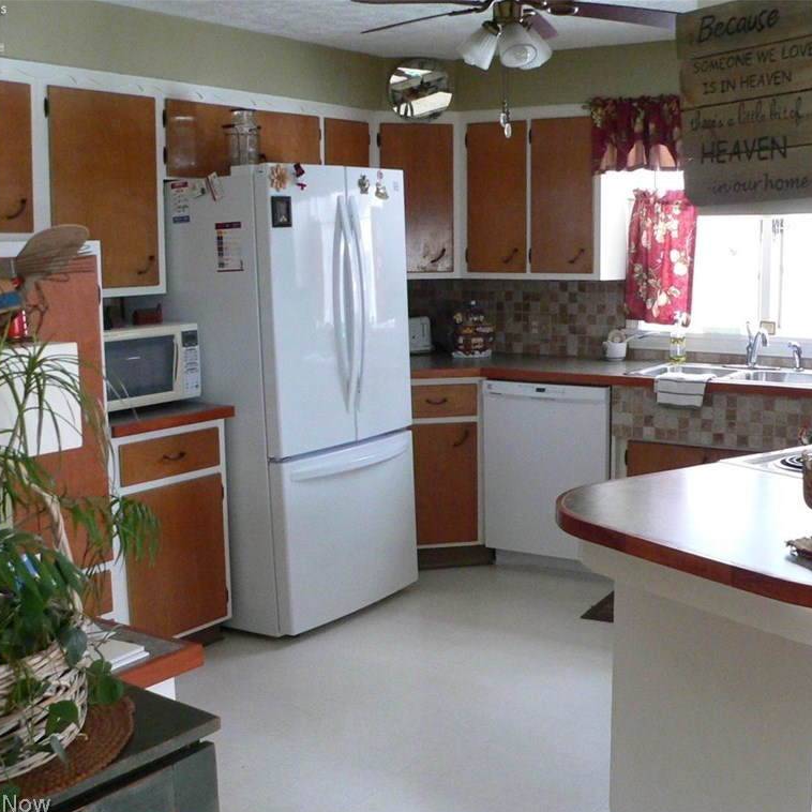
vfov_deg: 39.2
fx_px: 1141
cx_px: 488
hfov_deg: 39.0
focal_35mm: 43
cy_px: 410
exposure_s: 1/125
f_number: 3.3
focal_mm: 6
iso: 400
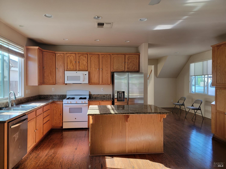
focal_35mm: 24
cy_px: 84
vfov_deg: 56.8
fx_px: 157
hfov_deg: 71.6
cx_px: 113
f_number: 1.8
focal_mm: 6.7
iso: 125
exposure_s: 1/120
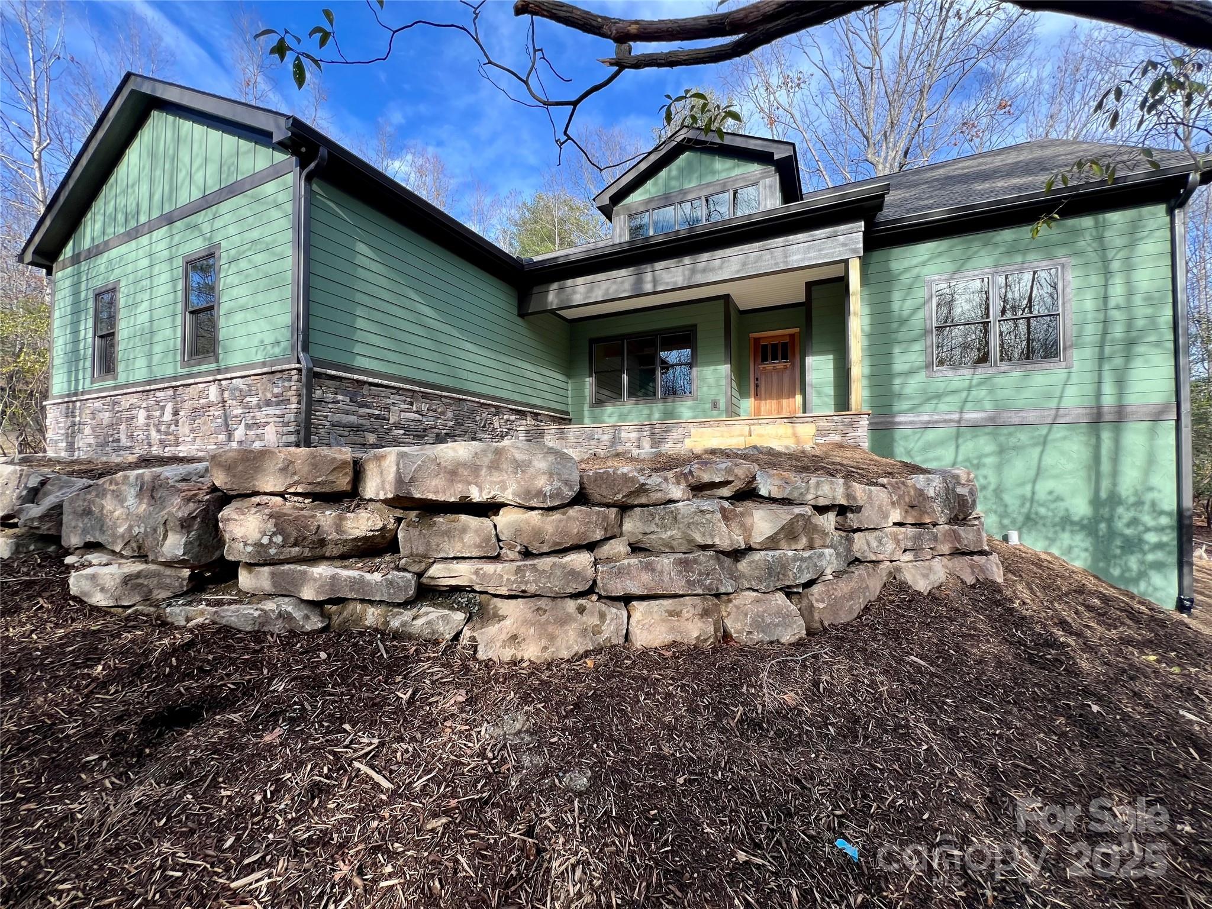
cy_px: 454
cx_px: 606
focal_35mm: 13
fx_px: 455
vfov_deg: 89.9
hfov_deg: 106.2
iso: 32
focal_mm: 1.57
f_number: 1.8
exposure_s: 1/261
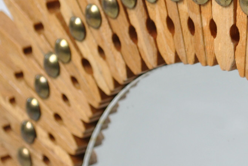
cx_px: 284
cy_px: 10
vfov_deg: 5.8
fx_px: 1645
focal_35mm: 238
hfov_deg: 8.5
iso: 280
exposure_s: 1/30
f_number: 5.6
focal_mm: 55
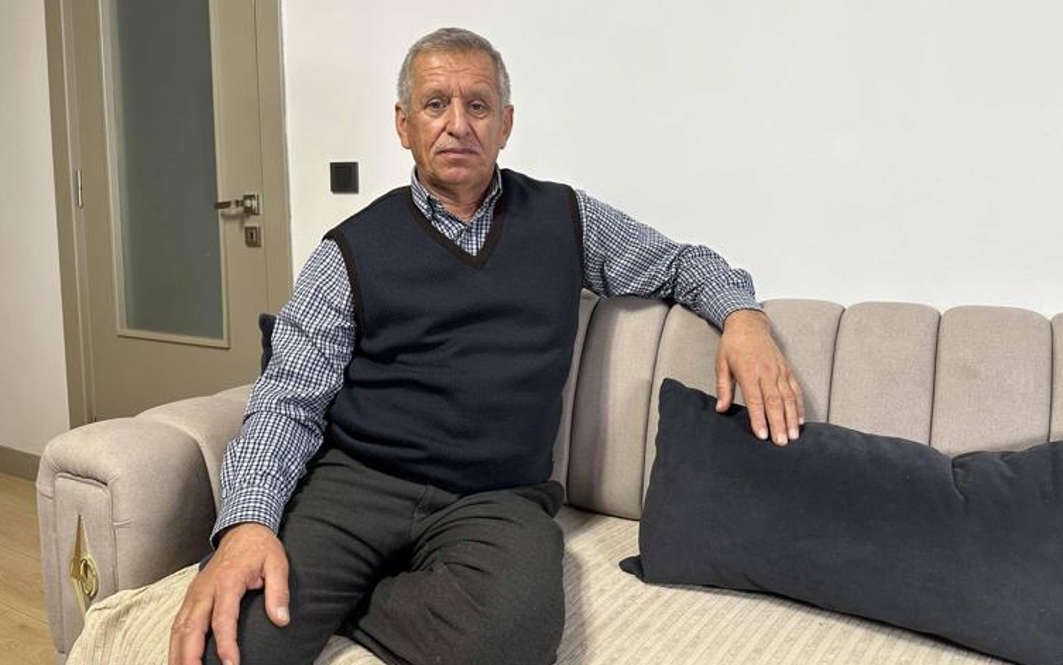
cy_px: 290
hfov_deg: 70.4
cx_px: 538
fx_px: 753
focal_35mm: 26
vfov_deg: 47.5
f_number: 1.78
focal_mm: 6.86
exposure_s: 1/50
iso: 160
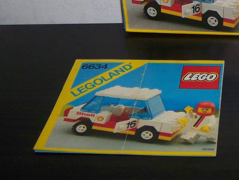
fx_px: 552
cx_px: 250
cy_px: 35
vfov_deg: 18.3
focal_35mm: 80
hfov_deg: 23.2
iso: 200
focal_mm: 6.3
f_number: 2.8
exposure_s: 1/30
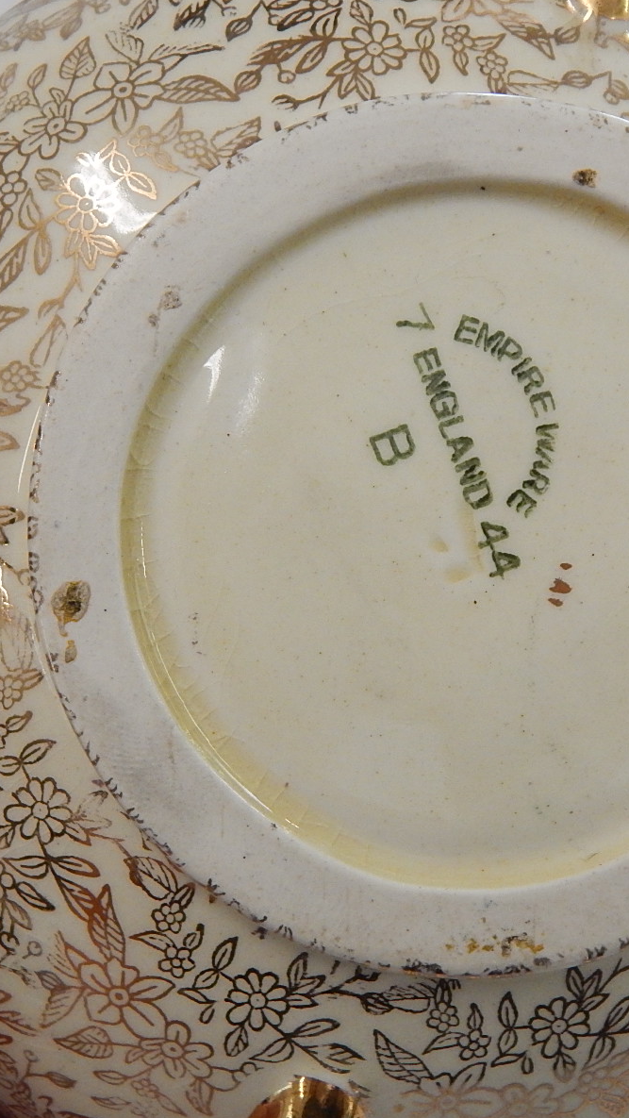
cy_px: 556
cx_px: 368
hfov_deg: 23.9
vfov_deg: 41.3
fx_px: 1482
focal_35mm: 50
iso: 400
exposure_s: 1/160
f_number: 3.3
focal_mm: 6.1
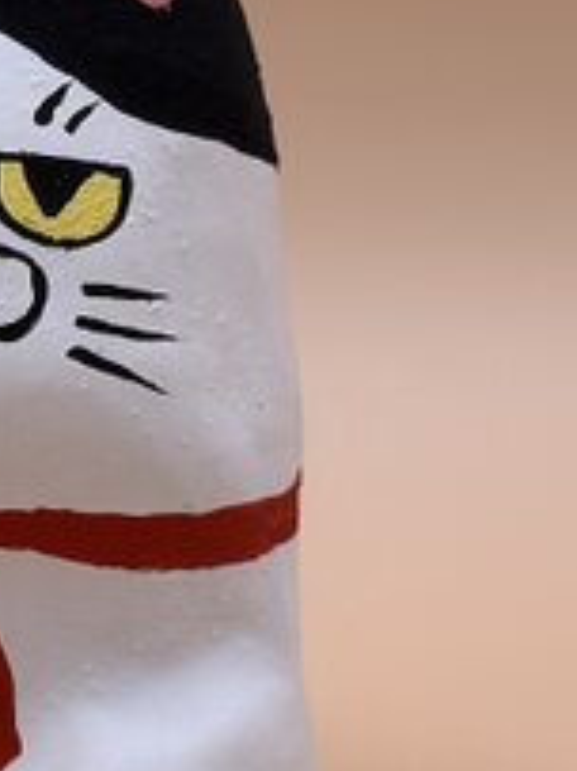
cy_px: 448
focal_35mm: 202
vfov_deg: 9.8
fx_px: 4494
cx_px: -142
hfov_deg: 7.3
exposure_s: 1/347
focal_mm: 6.86
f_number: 1.78
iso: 80
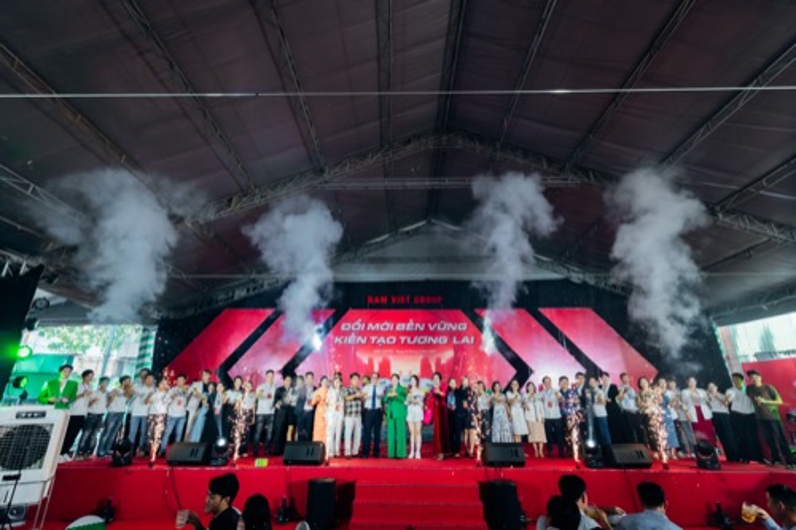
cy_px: 265
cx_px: 398
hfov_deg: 93.3
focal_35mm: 17
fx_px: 376
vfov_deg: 70.4
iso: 800
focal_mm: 17
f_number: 4.5
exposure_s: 1/200
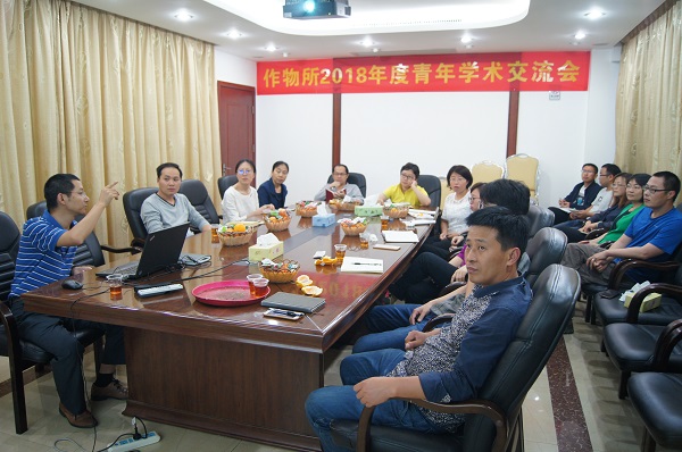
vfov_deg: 47.8
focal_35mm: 27
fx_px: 511
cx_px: 341
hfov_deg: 67.5
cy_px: 226
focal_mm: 18
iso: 800
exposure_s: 1/30
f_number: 3.5
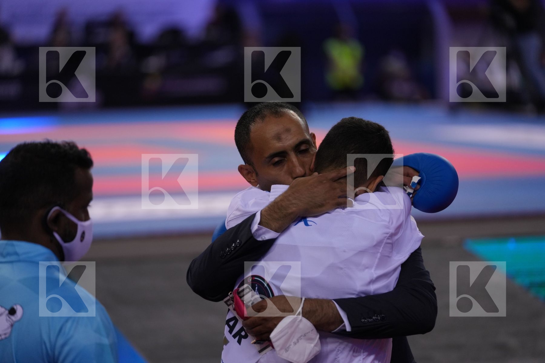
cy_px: 182
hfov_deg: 13.6
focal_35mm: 151
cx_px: 272
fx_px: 2286
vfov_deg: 9.1
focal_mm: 151
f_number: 2.8
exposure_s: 1/1000
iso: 1600
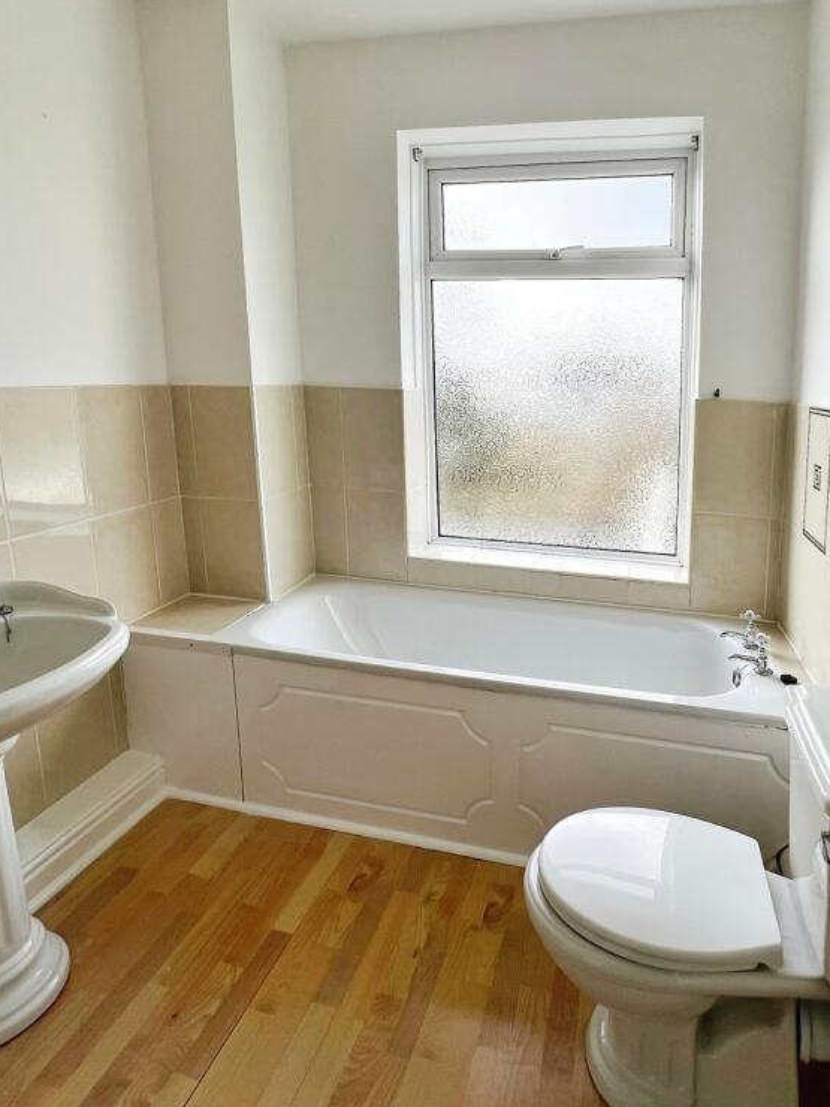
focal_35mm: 18
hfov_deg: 71.2
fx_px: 575
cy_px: 534
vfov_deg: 87.7
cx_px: 473
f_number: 1.8
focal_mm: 1.57
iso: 32
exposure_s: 1/202
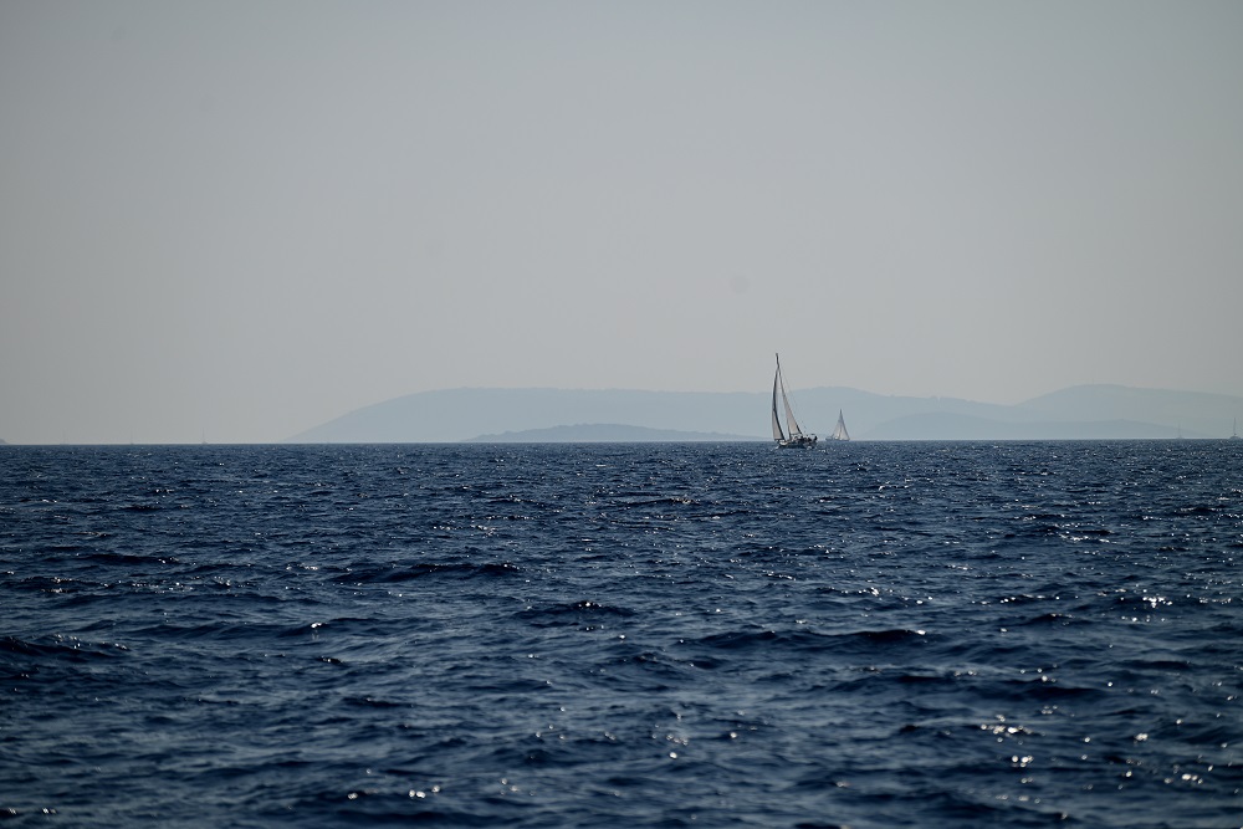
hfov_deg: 11.4
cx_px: 622
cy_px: 414
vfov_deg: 7.6
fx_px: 6215
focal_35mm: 180
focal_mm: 180
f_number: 5
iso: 100
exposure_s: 1/2000
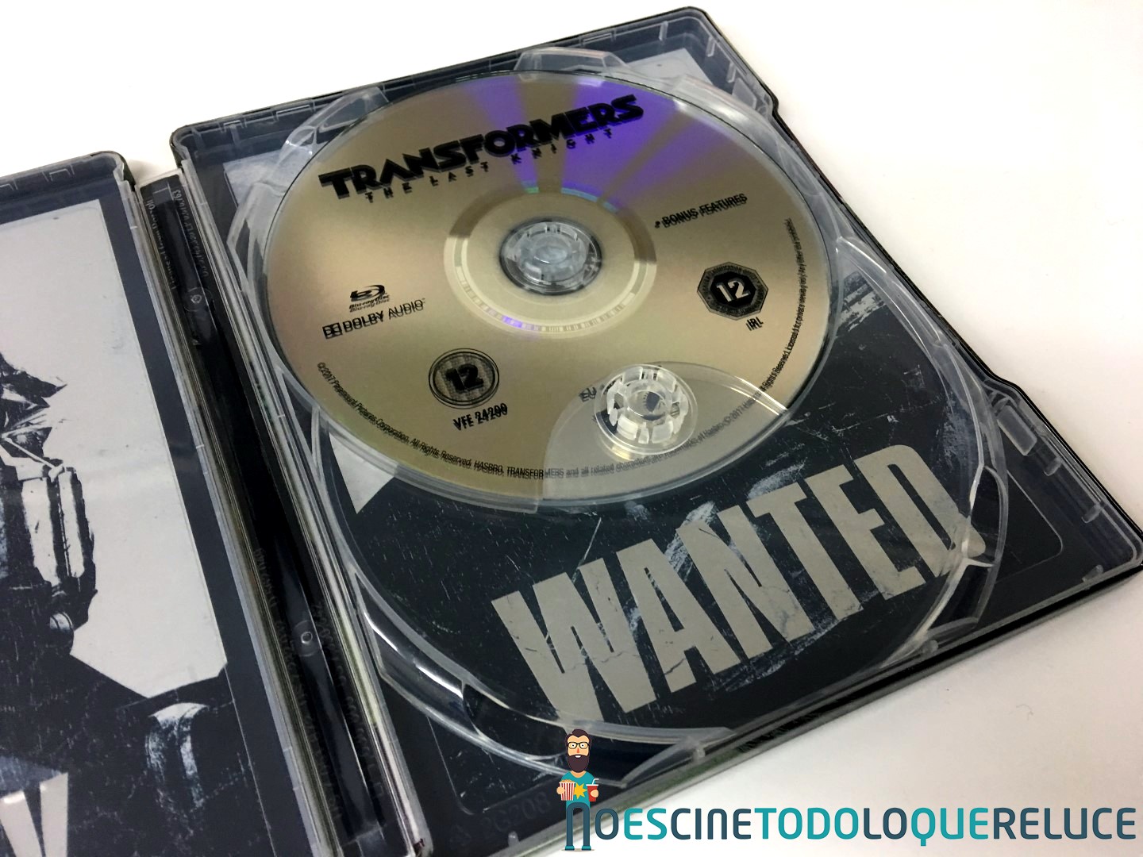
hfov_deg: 61.7
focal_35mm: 29
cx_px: 572
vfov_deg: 48.2
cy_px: 428
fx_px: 958
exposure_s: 1/17
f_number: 2.2
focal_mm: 4.15
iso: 64
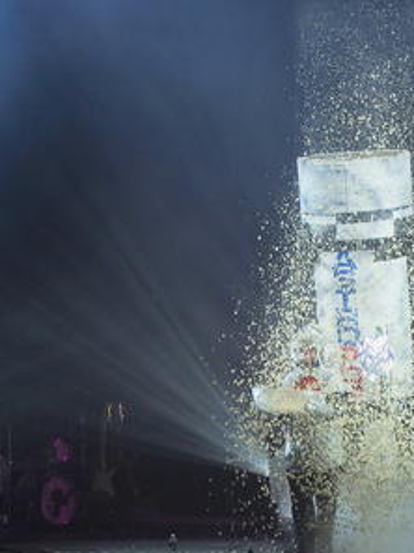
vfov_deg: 13.0
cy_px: 374
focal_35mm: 152
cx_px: 285
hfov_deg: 9.8
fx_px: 2424
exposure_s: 1/200
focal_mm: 21.2
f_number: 3.5
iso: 100
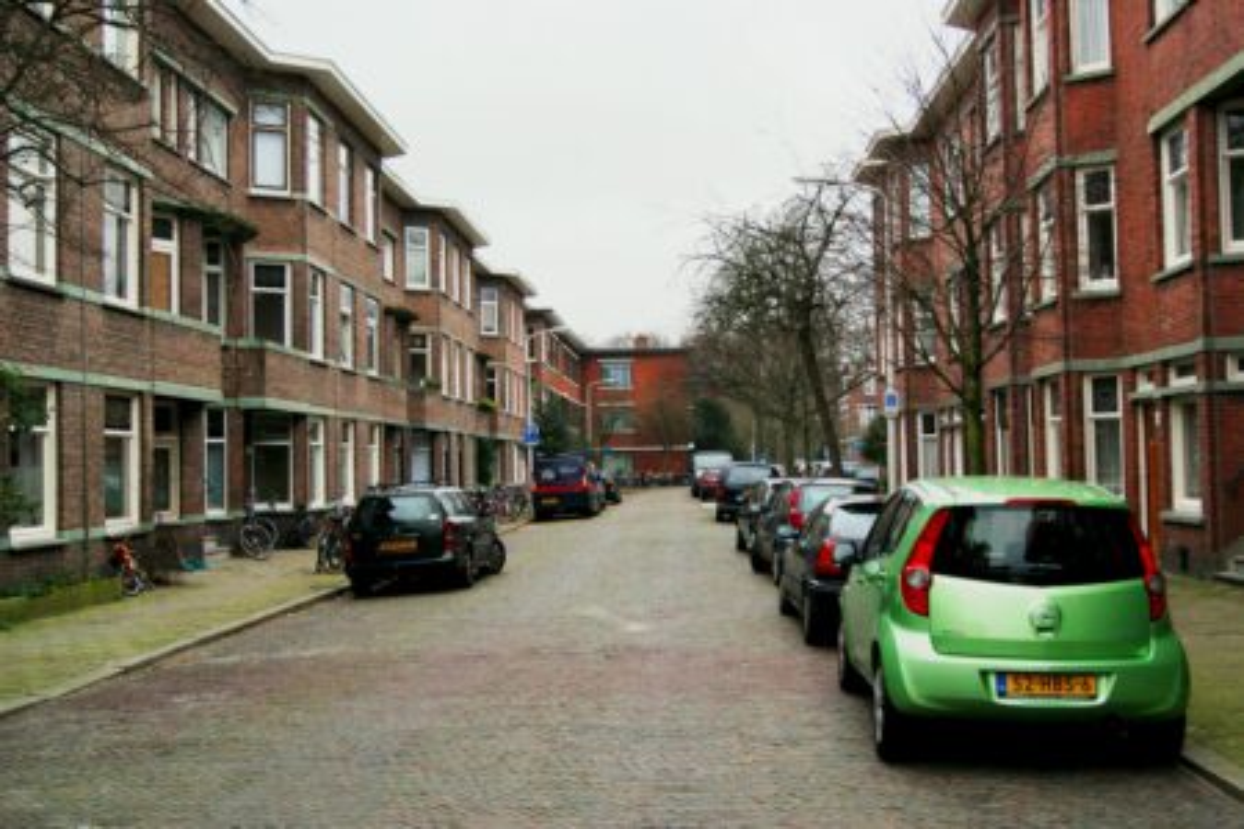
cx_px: 622
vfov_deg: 34.2
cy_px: 414
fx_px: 1348
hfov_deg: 49.6
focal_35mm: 39
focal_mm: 26
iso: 400
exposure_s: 1/60
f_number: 5.6
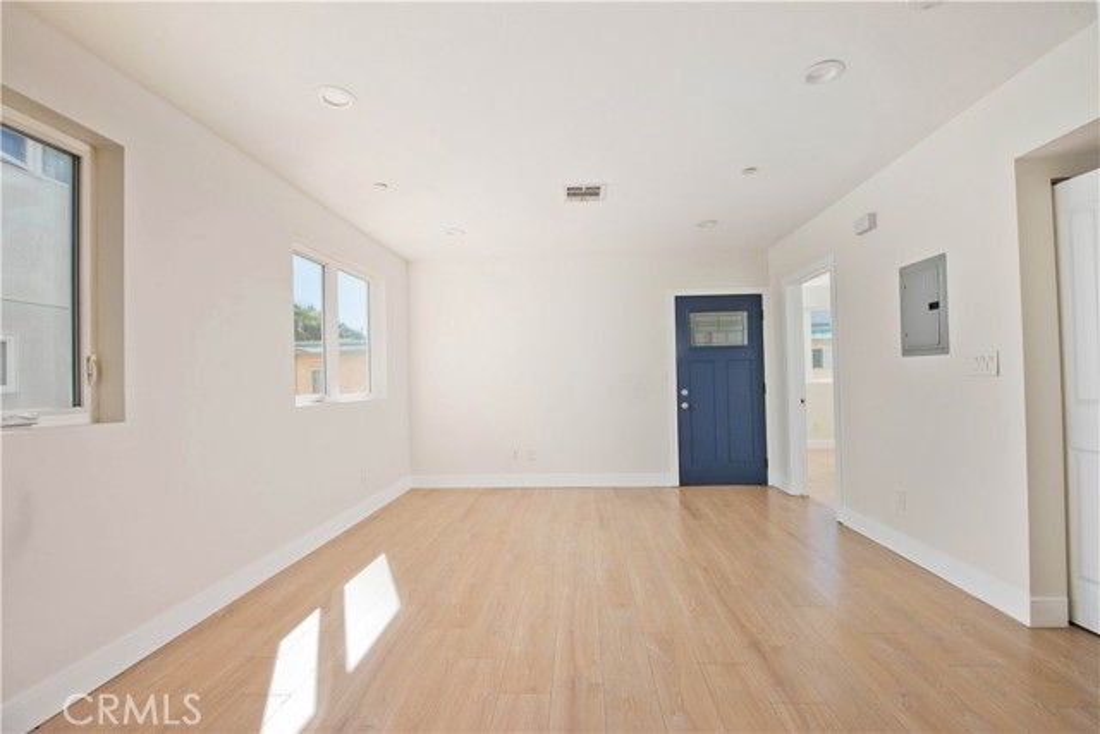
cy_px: 367
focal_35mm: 16
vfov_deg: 73.8
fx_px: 489
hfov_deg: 96.7
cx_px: 550
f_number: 6.3
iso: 400
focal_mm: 16
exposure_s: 1/800
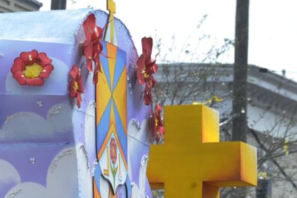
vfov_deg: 2.7
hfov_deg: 4.0
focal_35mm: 511
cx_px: -81
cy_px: 237
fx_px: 4214
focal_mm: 200
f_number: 13
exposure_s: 1/400
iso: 800
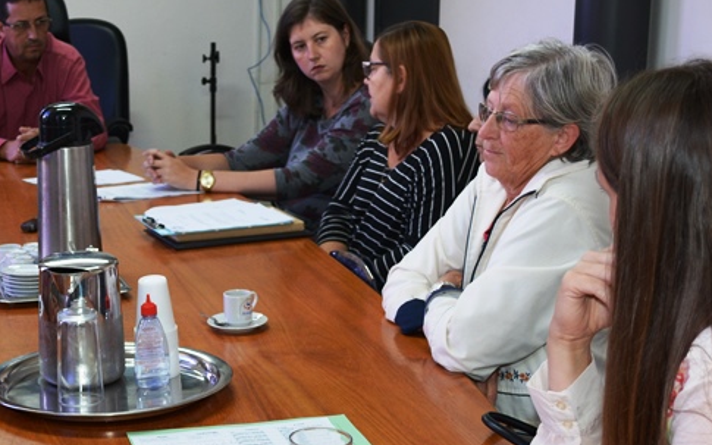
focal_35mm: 71
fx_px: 1378
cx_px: 153
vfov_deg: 18.1
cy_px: 369
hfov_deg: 28.4
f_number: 4
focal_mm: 22
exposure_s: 1/60
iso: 320
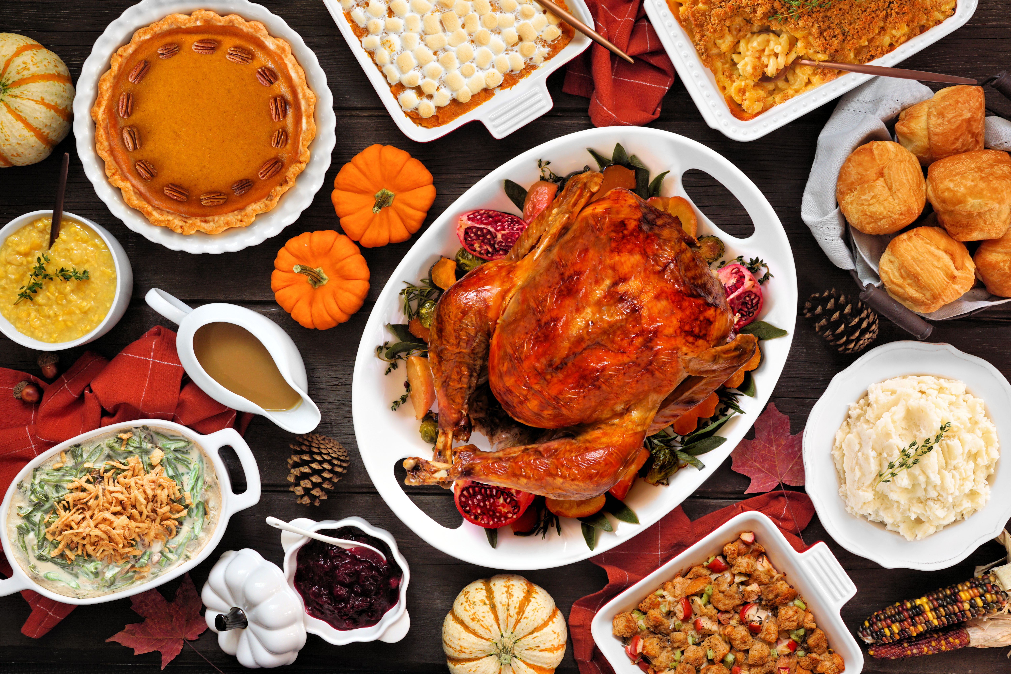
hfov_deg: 57.2
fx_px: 927
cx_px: 506
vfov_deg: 40.0
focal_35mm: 33
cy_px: 337
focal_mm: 22
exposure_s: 5
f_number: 13
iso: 100
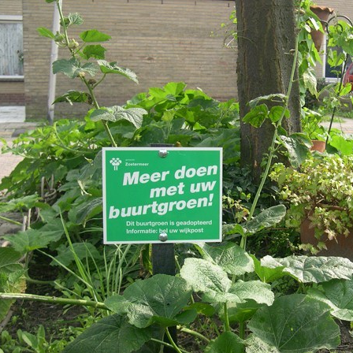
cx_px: 234
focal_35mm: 45
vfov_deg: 37.6
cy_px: 176
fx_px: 519
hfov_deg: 37.2
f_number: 2.8
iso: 100
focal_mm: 8
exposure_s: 1/209
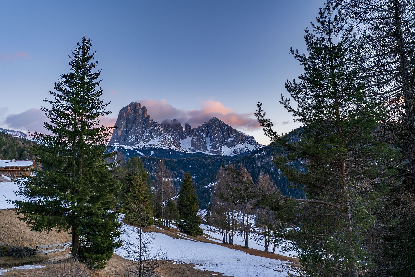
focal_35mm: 24
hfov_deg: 73.7
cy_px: 138
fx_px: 277
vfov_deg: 53.1
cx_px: 208
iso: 100
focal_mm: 24
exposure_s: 1/60
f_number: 2.8
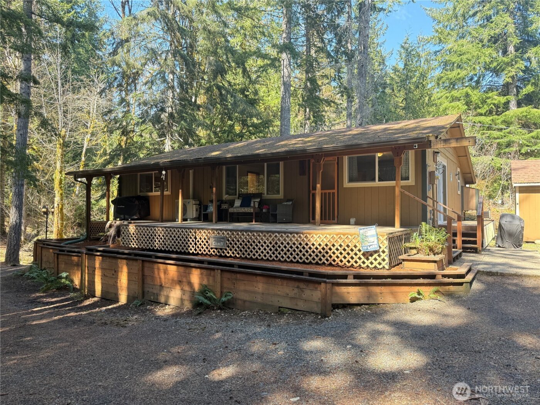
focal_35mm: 24
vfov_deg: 56.8
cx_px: 270
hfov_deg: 71.6
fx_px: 374
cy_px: 202
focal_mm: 6.76
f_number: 1.78
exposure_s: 1/243
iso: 200
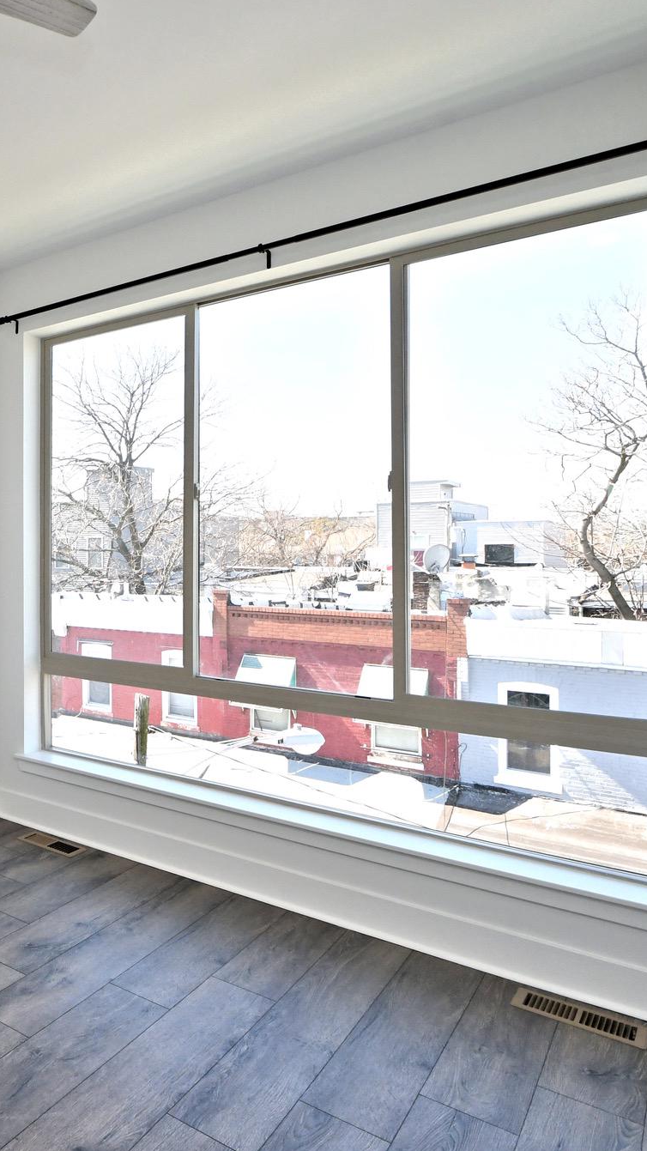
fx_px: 732
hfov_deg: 36.2
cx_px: -141
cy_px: 567
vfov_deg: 76.3
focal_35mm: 24
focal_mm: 10
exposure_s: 1/250
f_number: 9
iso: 800
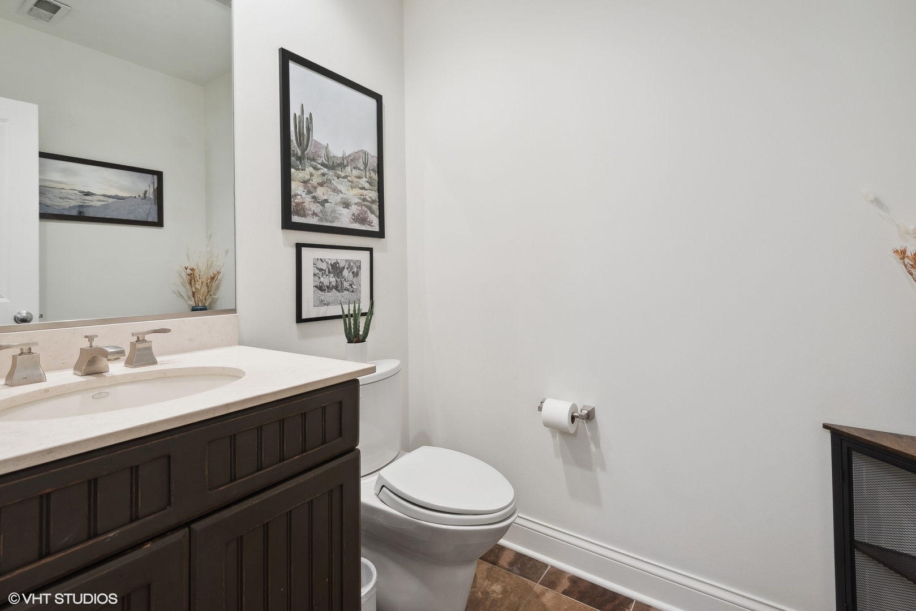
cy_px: 306
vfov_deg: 73.8
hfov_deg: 96.7
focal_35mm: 16
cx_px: 458
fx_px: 407
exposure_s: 1/6
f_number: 8
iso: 400
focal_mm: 16
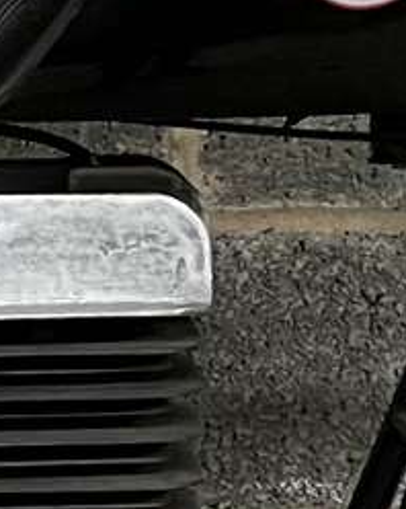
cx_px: -94
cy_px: 499
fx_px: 3083
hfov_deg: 7.5
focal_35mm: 205
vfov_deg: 9.4
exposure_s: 1/25
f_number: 1.6
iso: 500
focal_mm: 4.2
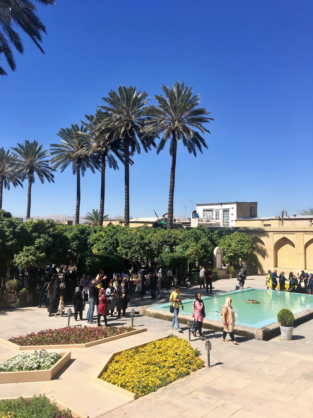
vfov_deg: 61.7
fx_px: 350
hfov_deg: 48.2
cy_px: 209
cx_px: 156
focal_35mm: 29
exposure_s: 1/1709
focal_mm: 4.15
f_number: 2.2
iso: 25
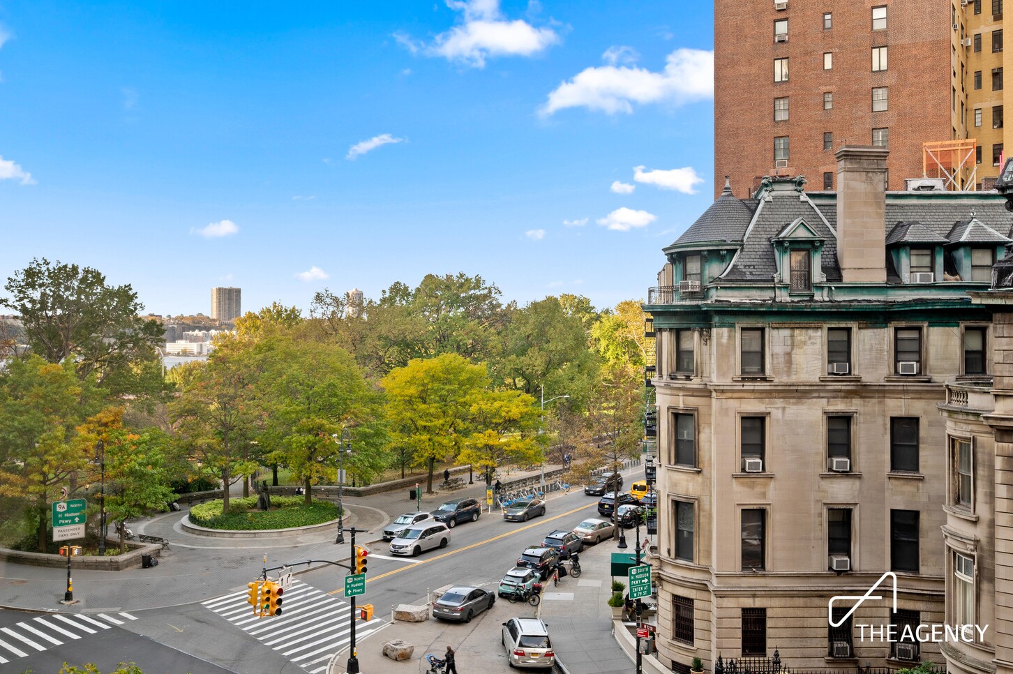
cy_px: 346
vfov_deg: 42.3
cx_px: 518
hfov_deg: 60.3
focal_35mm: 31
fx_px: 872
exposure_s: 1/25
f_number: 11
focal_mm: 30
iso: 250
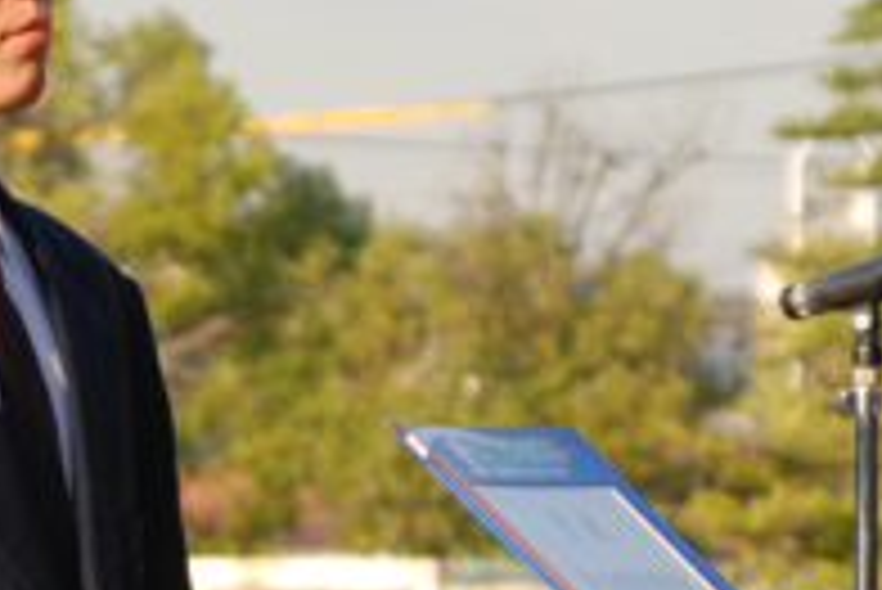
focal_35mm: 460
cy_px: 396
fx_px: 11278
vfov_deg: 3.0
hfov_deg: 4.5
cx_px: 378
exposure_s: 1/640
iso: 400
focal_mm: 100
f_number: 5.6
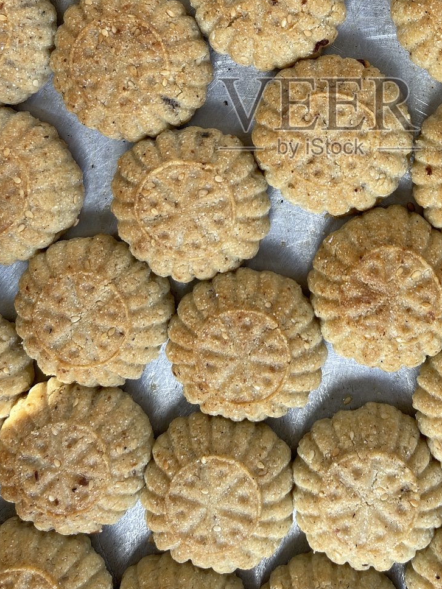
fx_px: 732
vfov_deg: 41.9
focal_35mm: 43
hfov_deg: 33.1
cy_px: 119
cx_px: 320
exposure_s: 1/130
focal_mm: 5.1
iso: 32
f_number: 1.6
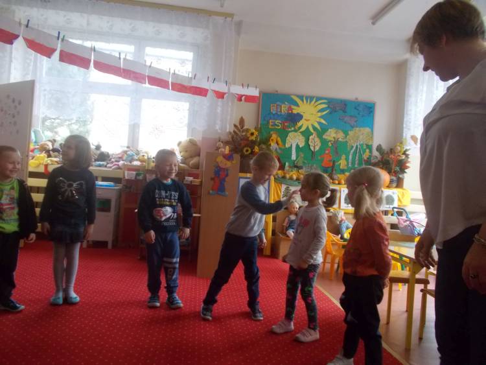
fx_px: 365
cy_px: 182
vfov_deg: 53.1
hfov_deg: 67.3
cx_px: 243
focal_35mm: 26
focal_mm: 4.6
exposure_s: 1/60
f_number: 3.2
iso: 400
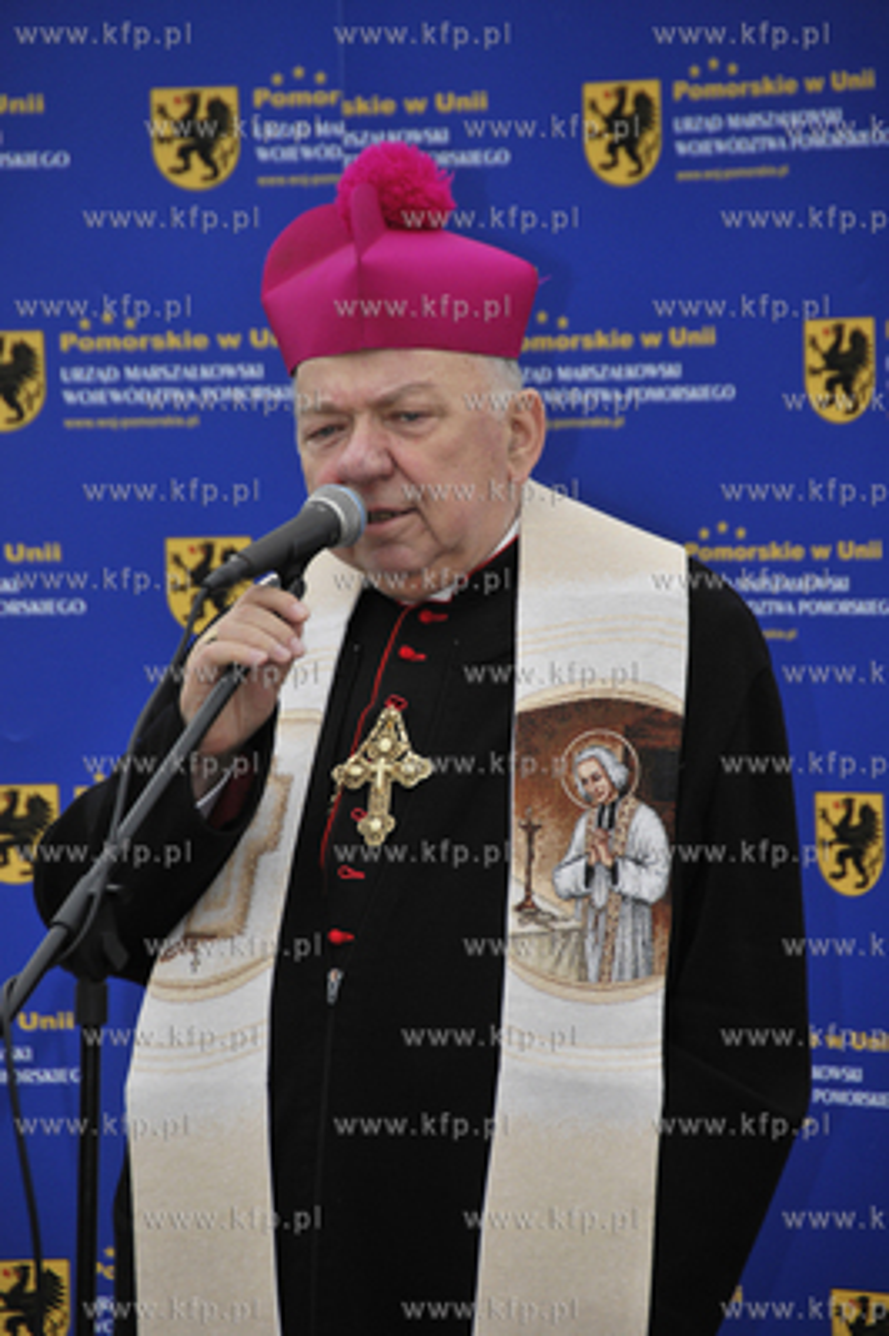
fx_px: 11131
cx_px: 444
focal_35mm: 300
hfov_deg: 4.6
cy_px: 668
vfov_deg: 6.9
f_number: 5.6
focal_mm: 200
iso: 400
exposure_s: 1/1000
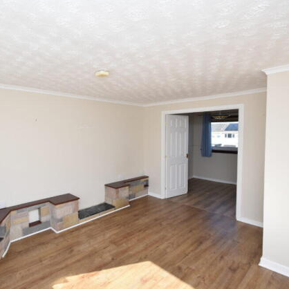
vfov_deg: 74.8
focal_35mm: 20
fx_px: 189
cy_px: 141
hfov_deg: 73.6
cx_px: 110
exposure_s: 1/200
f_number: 7.1
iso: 400
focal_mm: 10
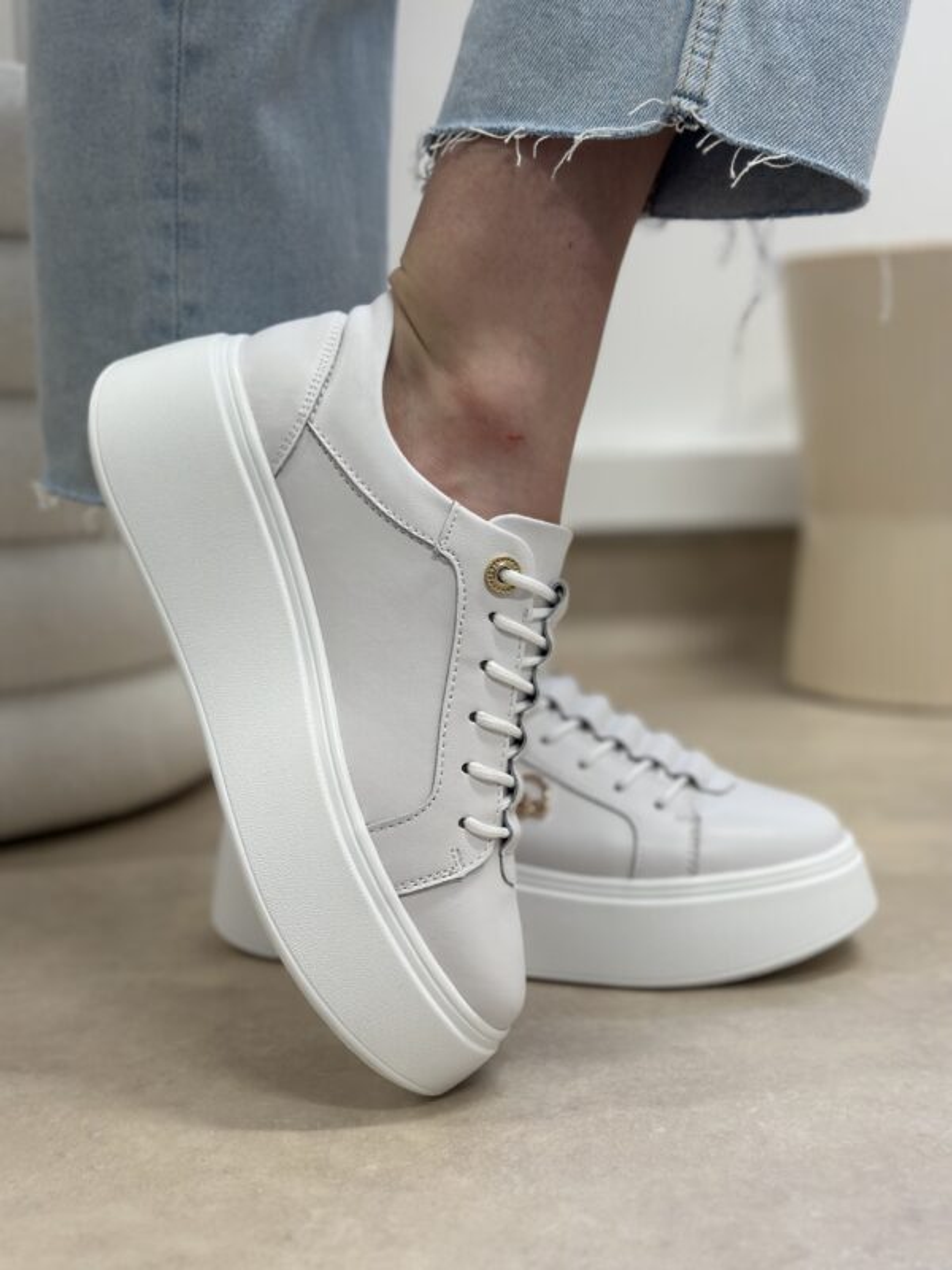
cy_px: 635
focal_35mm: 48
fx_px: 1760
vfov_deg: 39.7
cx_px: 476
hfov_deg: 30.3
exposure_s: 1/100
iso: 125
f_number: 1.78
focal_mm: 6.86
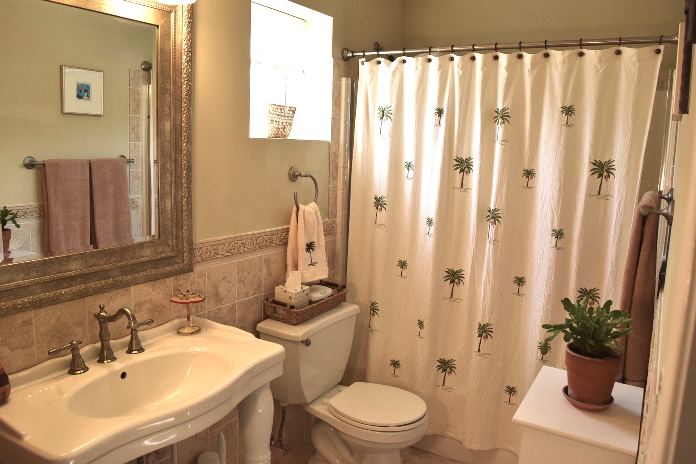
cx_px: 348
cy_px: 232
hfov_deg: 67.4
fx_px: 522
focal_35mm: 27
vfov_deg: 47.9
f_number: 8
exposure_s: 1/250
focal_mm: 18
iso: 800
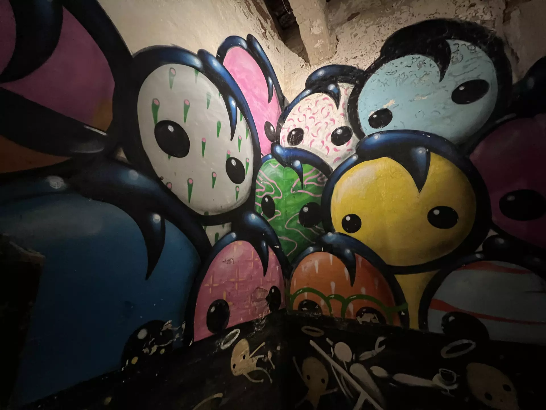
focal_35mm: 13
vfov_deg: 89.9
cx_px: 273
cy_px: 205
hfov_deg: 106.2
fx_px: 205
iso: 1000
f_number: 1.8
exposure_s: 1/25
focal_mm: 1.57
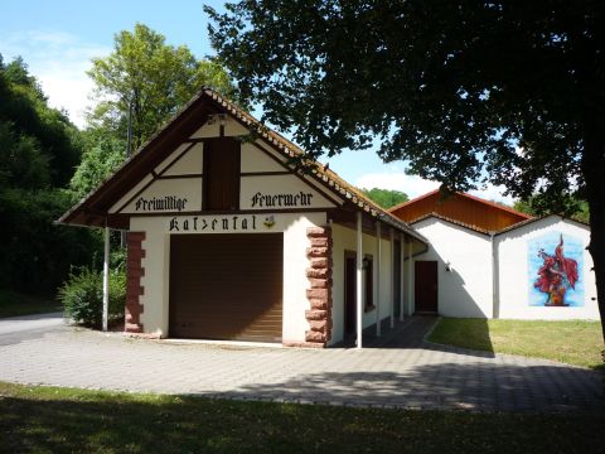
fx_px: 559
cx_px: 302
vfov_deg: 44.2
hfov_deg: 56.8
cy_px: 227
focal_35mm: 32
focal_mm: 5.2
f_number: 4
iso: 100
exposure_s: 1/320
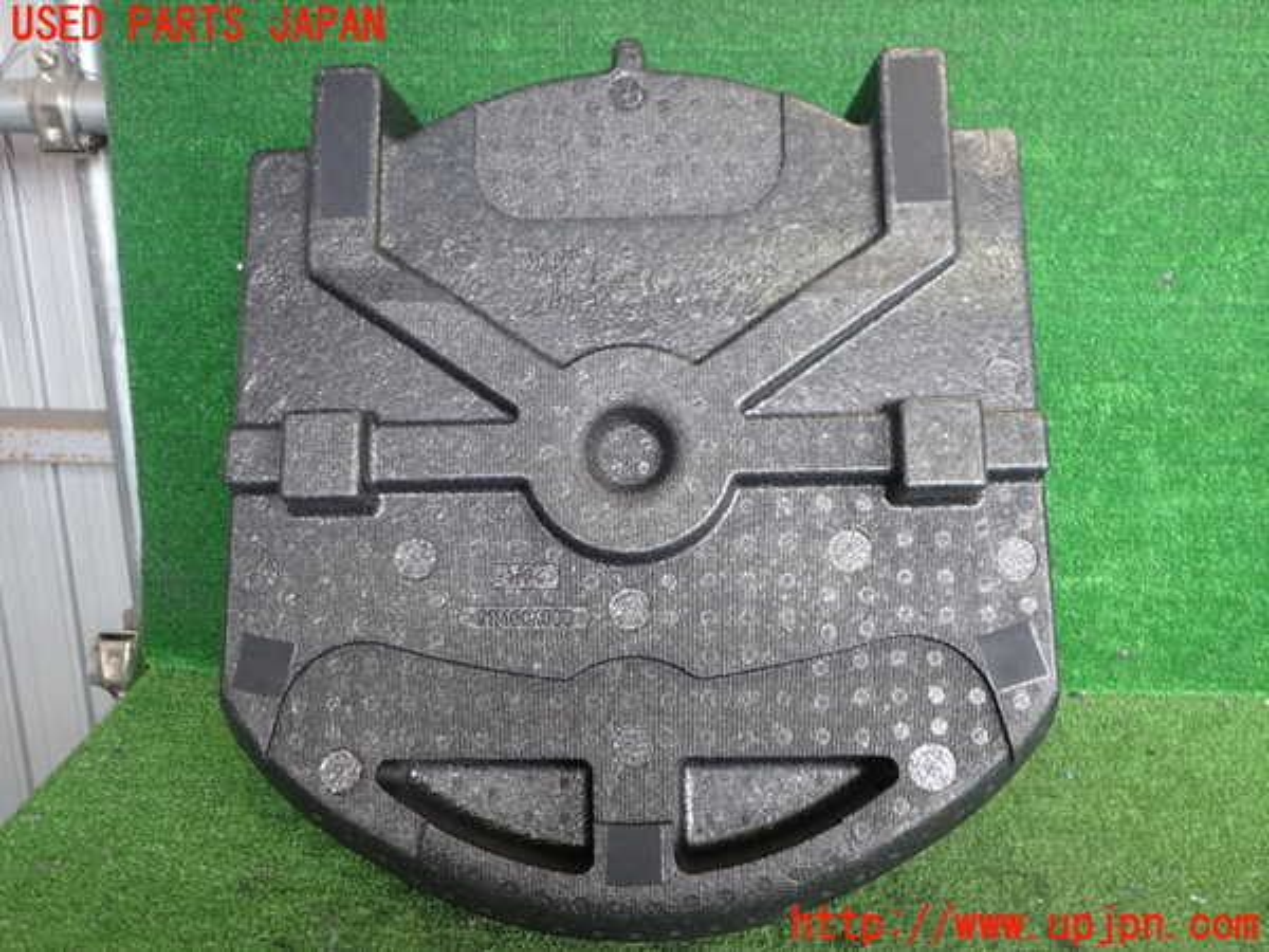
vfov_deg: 46.8
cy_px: 476
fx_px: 1100
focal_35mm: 30
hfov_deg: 60.0
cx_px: 634
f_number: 2.3
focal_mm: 5.4
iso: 200
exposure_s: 1/80
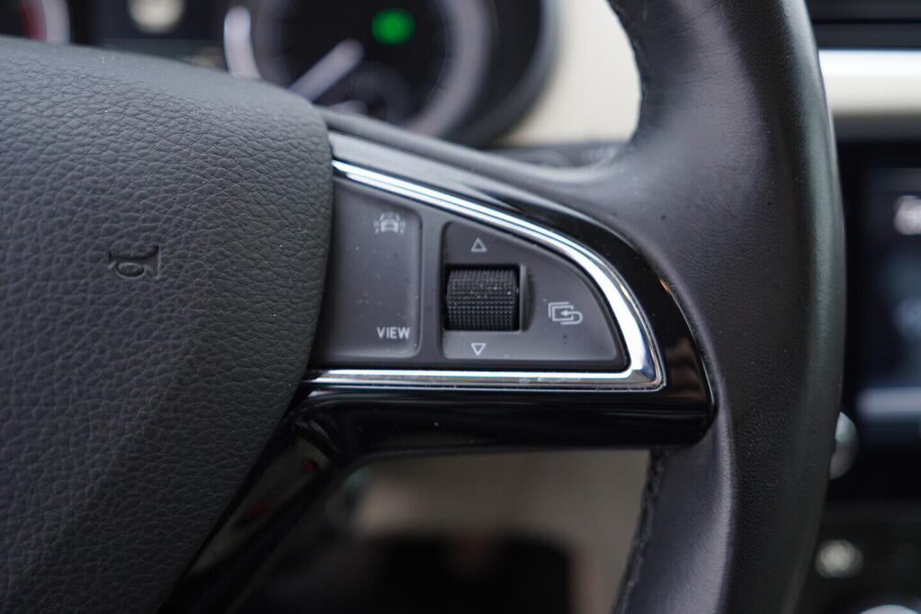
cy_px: 307
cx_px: 460
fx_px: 921
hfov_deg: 53.1
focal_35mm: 36
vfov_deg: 36.9
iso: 200
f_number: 2.8
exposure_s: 1/40
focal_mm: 24
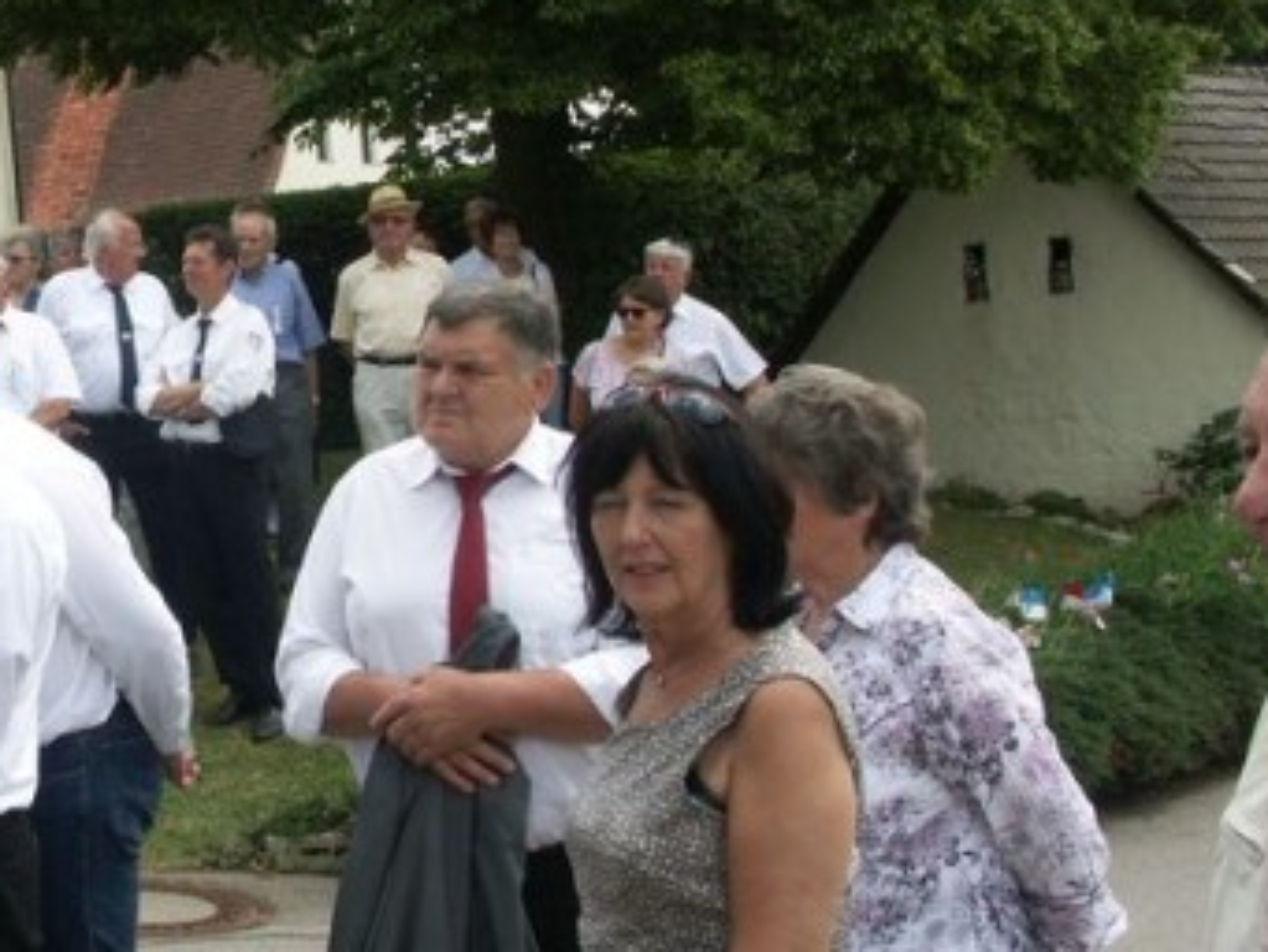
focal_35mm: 75
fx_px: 2748
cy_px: 350
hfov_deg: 25.0
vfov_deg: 19.6
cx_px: 71
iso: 64
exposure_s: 1/80
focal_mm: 8.17
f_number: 8
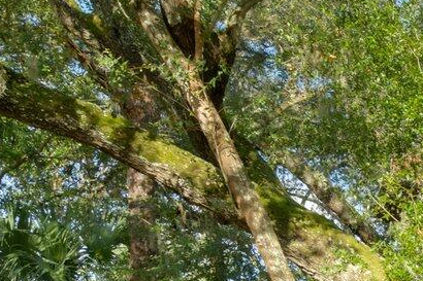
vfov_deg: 15.9
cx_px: 767
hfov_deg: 19.1
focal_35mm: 80
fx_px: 940
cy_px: 393
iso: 320
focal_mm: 16
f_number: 7.1
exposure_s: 1/125
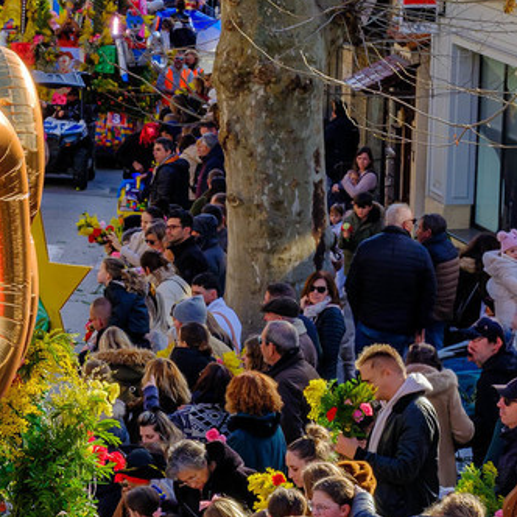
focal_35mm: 250
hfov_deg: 6.9
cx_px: -266
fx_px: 4224
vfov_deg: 7.0
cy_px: 532
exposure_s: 1/100
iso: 320
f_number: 10
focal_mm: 55
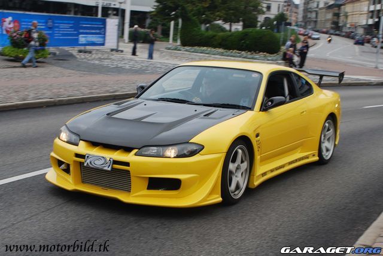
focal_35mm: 33
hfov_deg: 57.2
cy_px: 128
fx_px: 351
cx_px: 192
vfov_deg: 40.0
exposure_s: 1/125
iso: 110
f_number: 5.6
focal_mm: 22
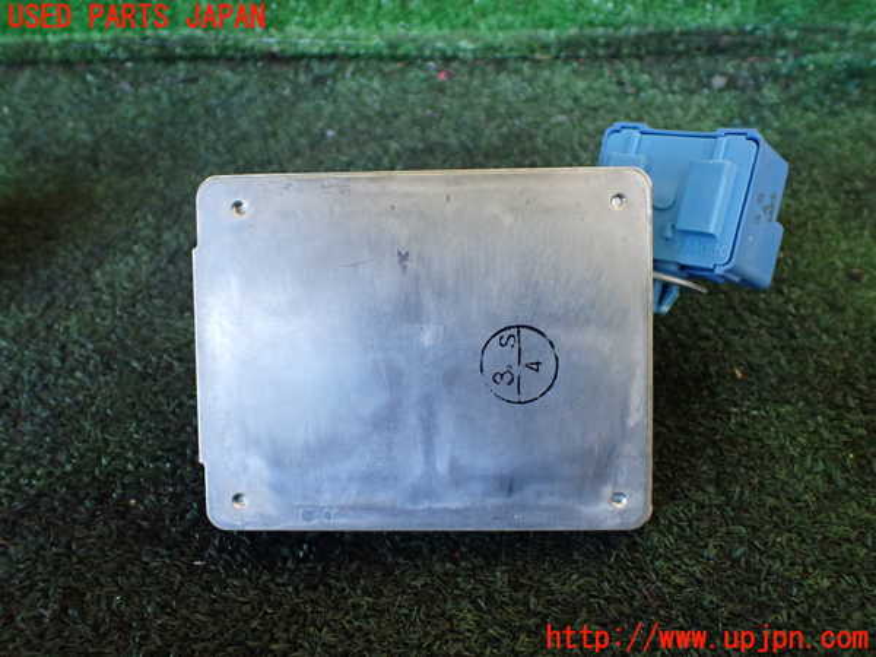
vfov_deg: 46.8
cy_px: 328
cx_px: 438
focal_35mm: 30
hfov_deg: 60.0
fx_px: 759
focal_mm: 5.4
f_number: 2.3
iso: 640
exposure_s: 1/125
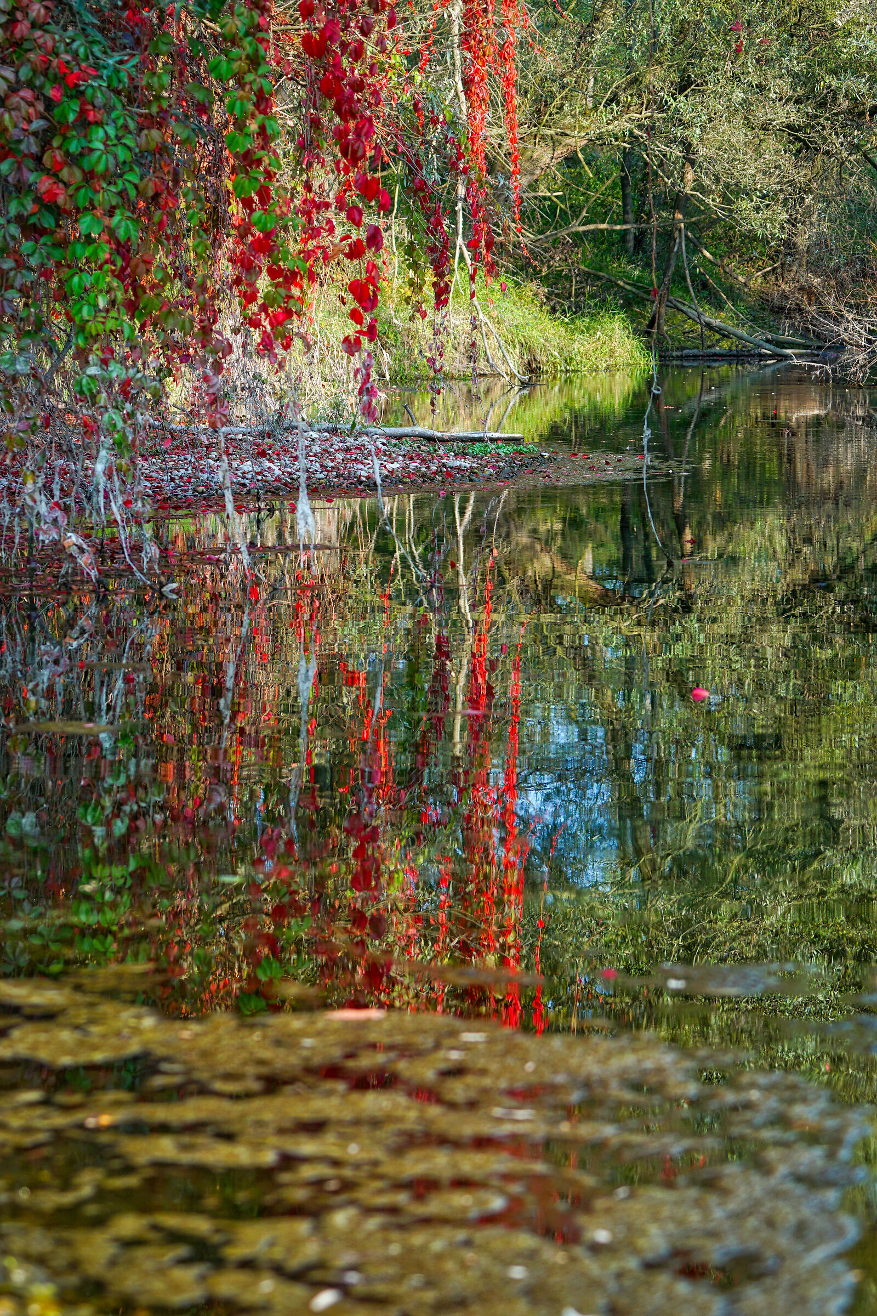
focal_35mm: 105
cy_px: 658
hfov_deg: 13.0
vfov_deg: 19.5
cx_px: 438
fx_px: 3837
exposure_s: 1/250
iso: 100
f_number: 4.5
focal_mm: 70
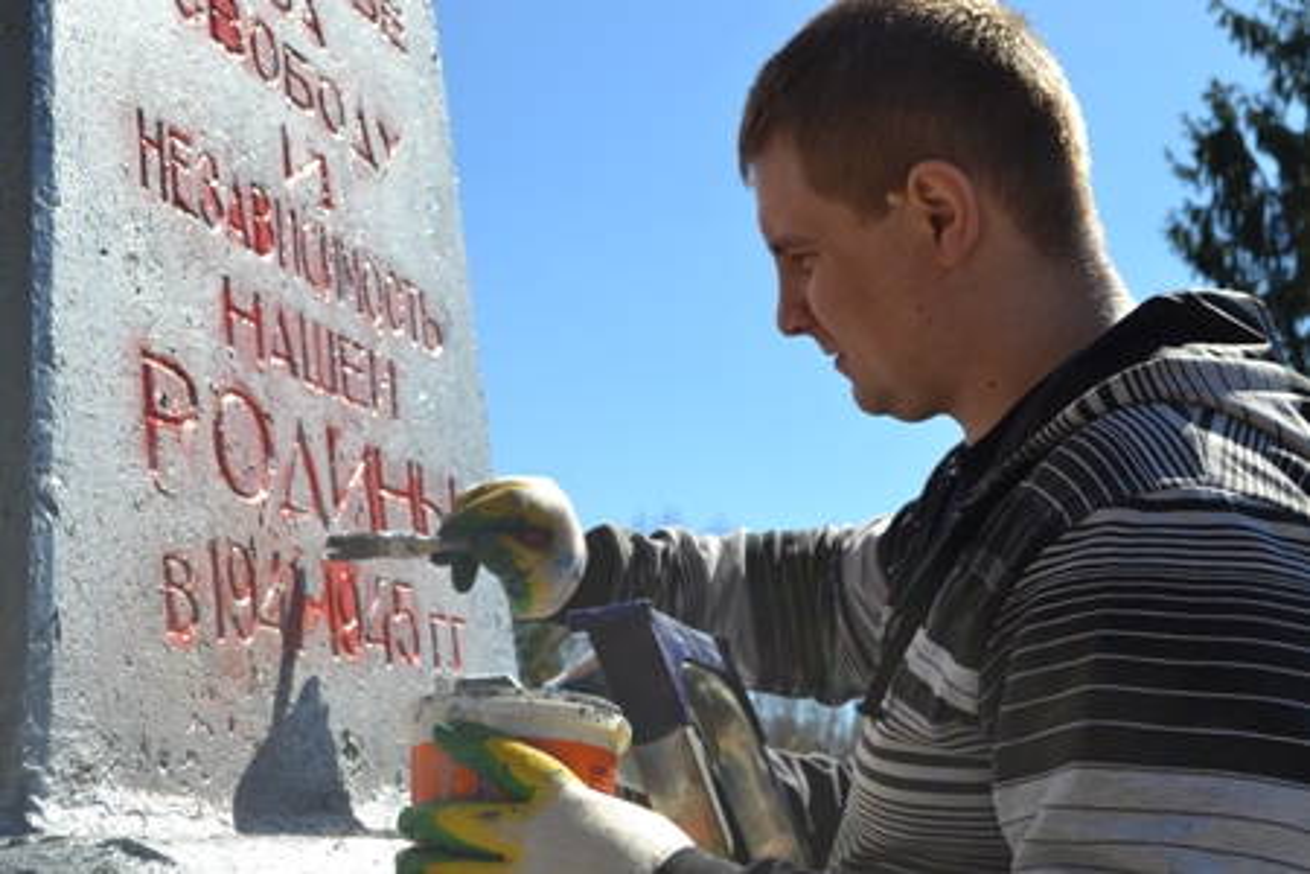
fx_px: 1747
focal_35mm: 48
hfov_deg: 41.1
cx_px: 655
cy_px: 437
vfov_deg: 28.1
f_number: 7.1
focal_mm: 32
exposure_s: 1/200
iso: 100
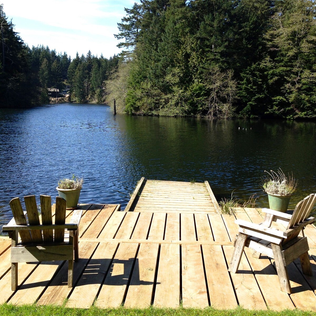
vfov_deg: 42.8
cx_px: 173
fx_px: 403
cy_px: 158
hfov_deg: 42.8
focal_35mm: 39
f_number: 2.4
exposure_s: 1/713
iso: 64
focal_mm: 4.13
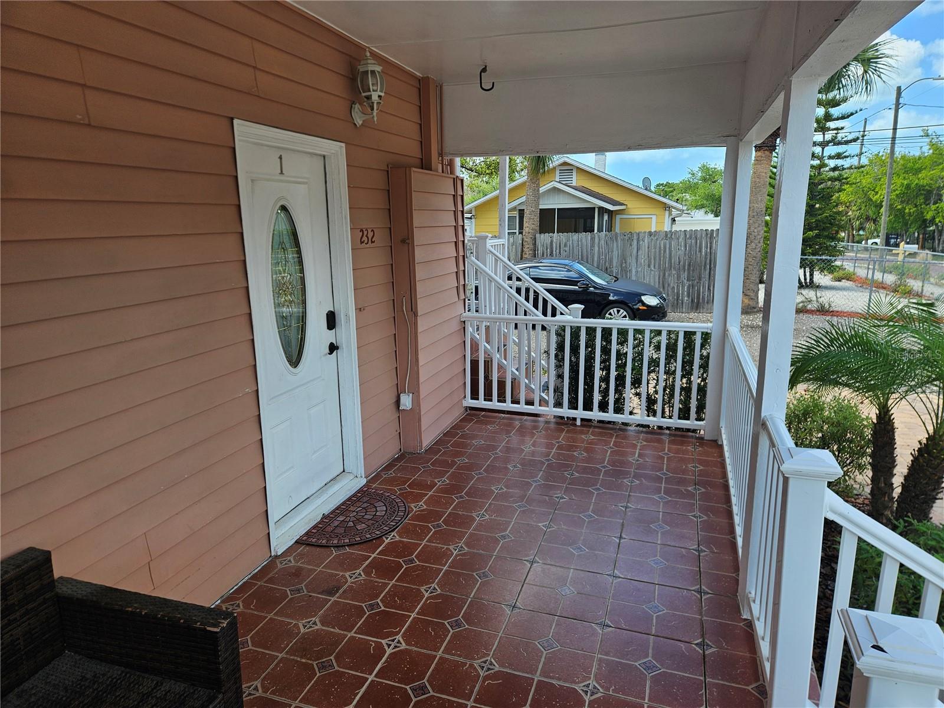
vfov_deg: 58.9
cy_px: 354
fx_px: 627
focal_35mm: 23
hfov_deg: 73.9
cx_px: 472
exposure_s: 1/434
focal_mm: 5.4
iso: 25
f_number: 1.8
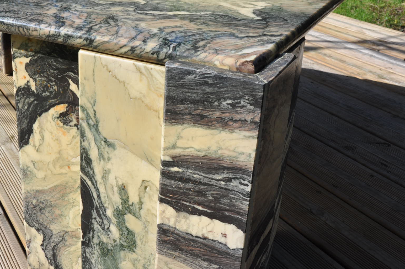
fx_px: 562
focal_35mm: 50
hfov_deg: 39.1
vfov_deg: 26.8
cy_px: 105
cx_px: 131
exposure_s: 1/160
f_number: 13
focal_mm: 24
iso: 200
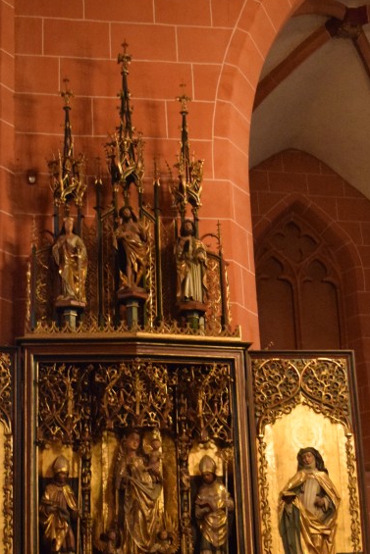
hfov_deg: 20.0
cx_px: 158
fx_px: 1046
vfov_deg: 29.3
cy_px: 410
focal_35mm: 68
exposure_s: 1/40
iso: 6400
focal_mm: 25
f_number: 4
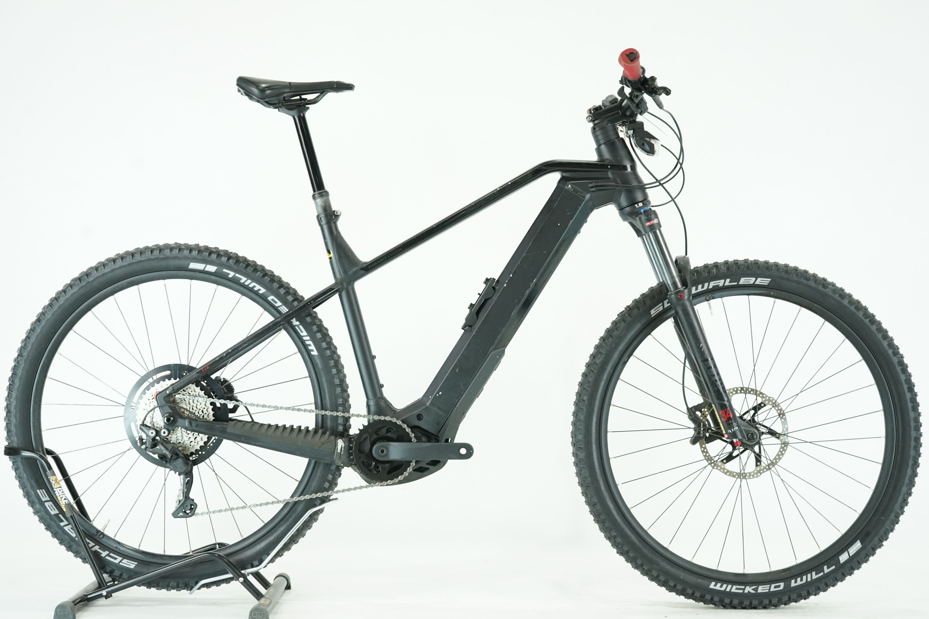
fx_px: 1600
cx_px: 464
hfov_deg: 32.4
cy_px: 310
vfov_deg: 21.9
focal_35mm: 62
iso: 2500
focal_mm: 62
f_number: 5.6
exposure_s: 1/200
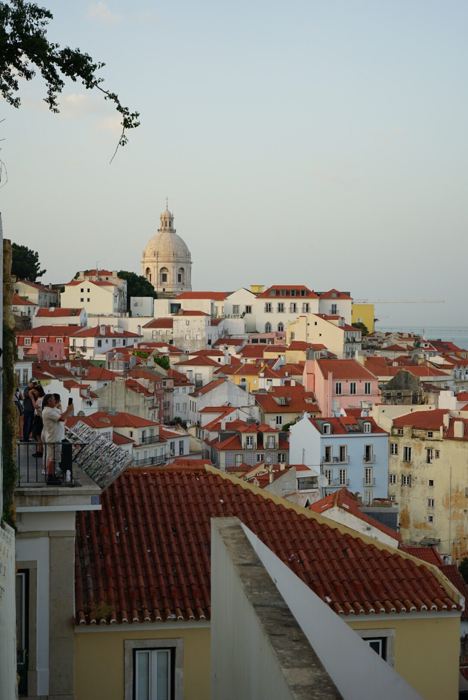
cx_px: 234
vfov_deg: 30.9
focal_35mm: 65
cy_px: 350
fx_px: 1265
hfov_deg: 21.0
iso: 100
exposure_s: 1/80
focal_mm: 65
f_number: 5.6
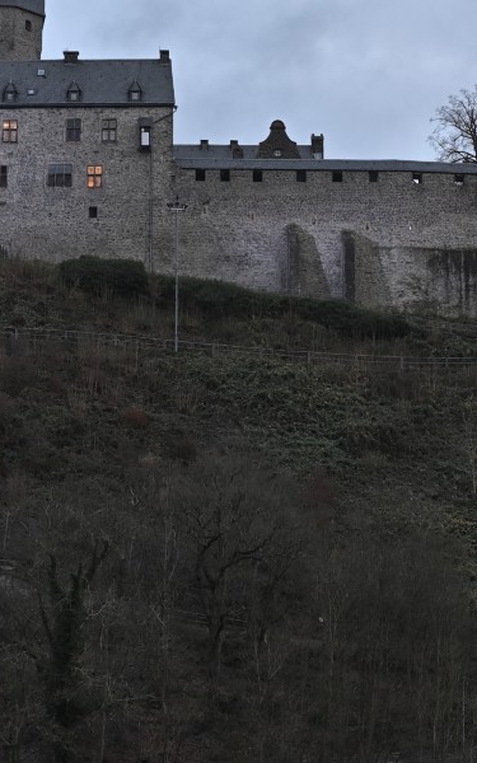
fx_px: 2808
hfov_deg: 9.6
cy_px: 148
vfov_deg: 15.4
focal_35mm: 135
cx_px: 548
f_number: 4
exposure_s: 1/5
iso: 200
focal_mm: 49
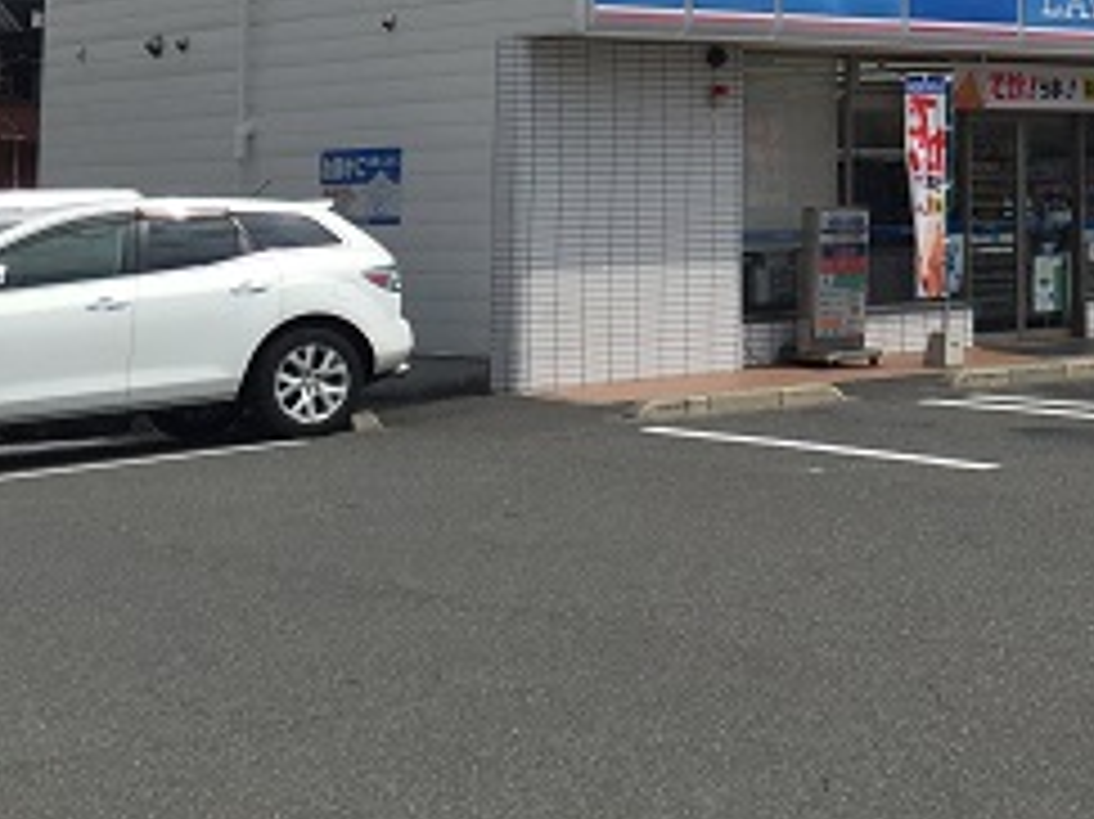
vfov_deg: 18.2
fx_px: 2464
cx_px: 1245
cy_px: -90
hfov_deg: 23.3
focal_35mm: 78
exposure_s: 1/3968
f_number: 2.2
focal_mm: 4.15
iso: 32
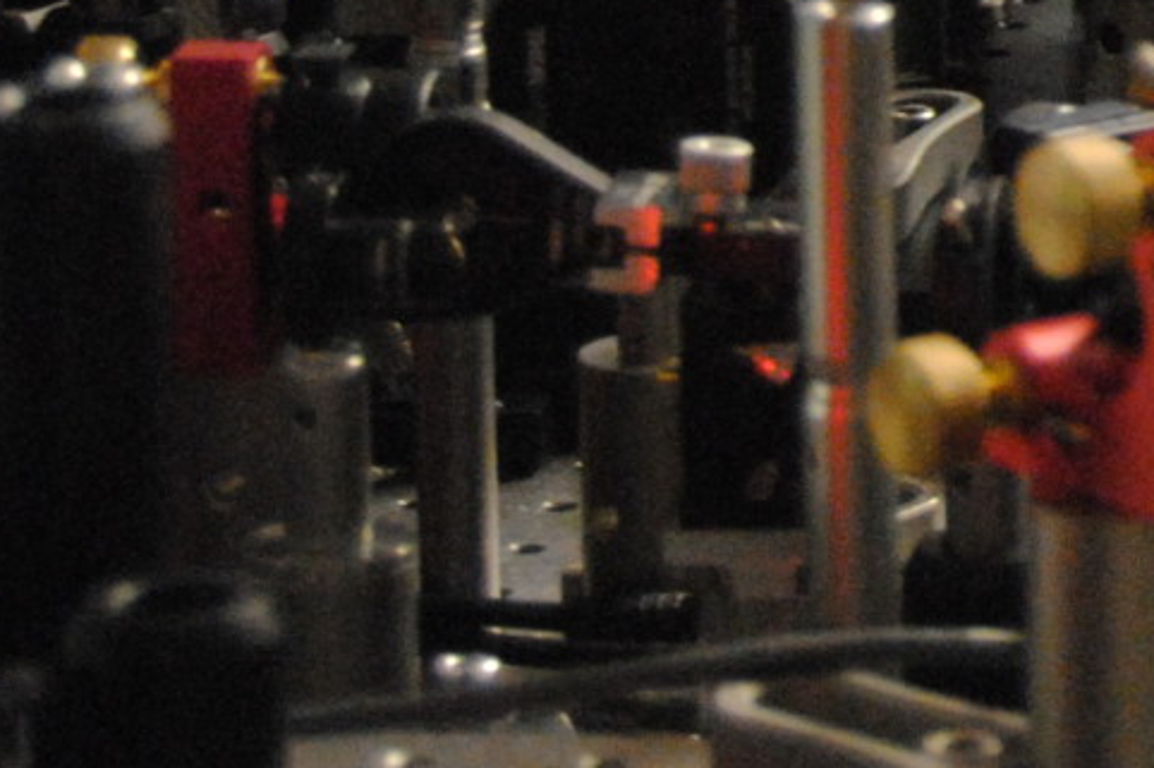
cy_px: -520
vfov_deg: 5.7
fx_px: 7594
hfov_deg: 8.4
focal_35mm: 237
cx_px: 2054
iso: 1600
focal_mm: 38
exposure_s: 1/25
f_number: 4.8
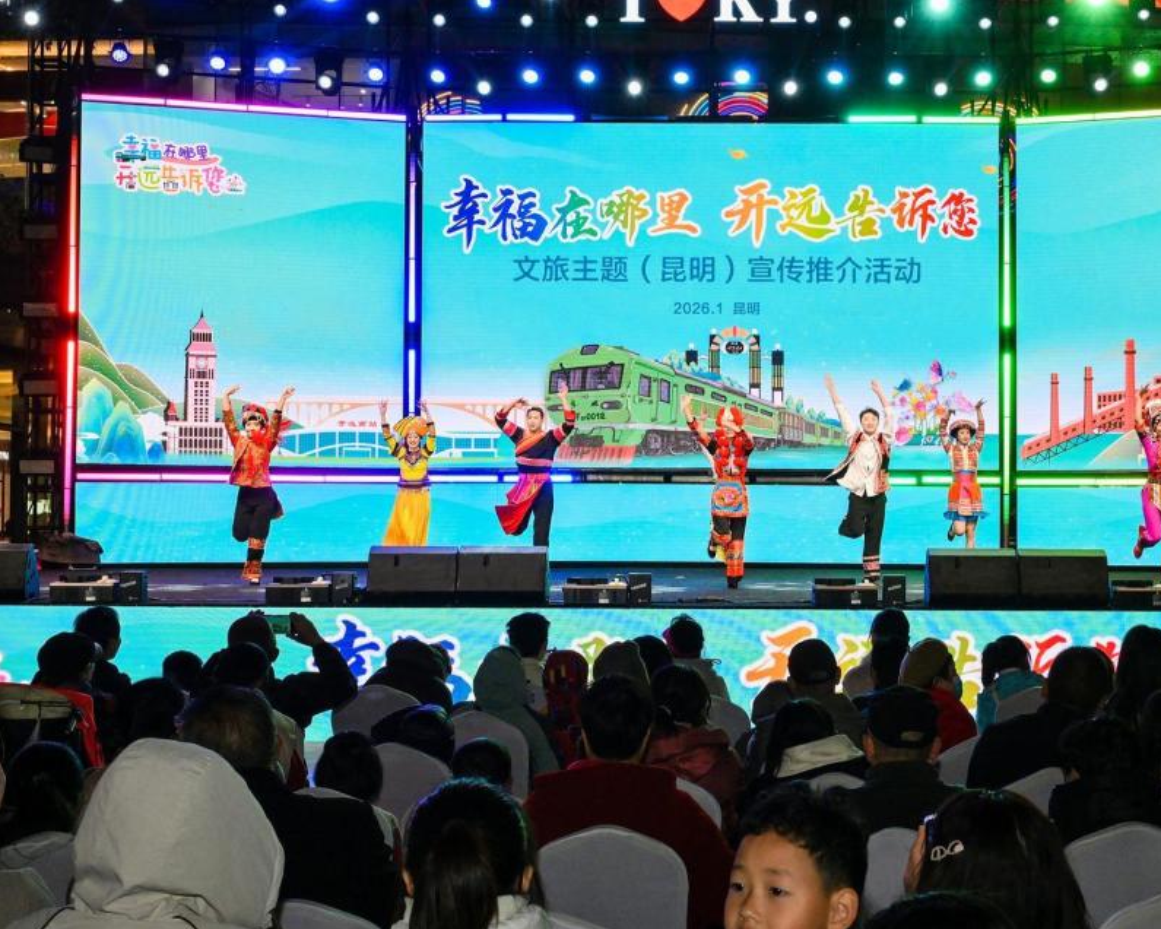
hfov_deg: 36.5
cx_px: 698
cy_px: 466
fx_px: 1752
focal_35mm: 51
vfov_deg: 29.7
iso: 2500
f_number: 14
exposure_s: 1/200
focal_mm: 45
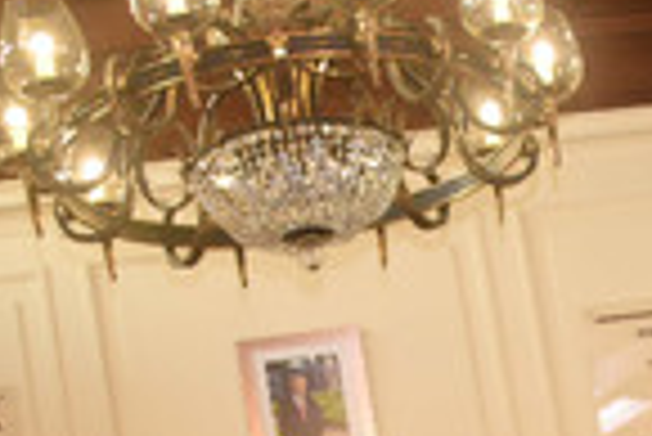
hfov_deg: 17.1
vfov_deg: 11.4
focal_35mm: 112
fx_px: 2030
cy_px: 798
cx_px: 854
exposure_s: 1/80
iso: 1600
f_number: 4.5
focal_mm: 28
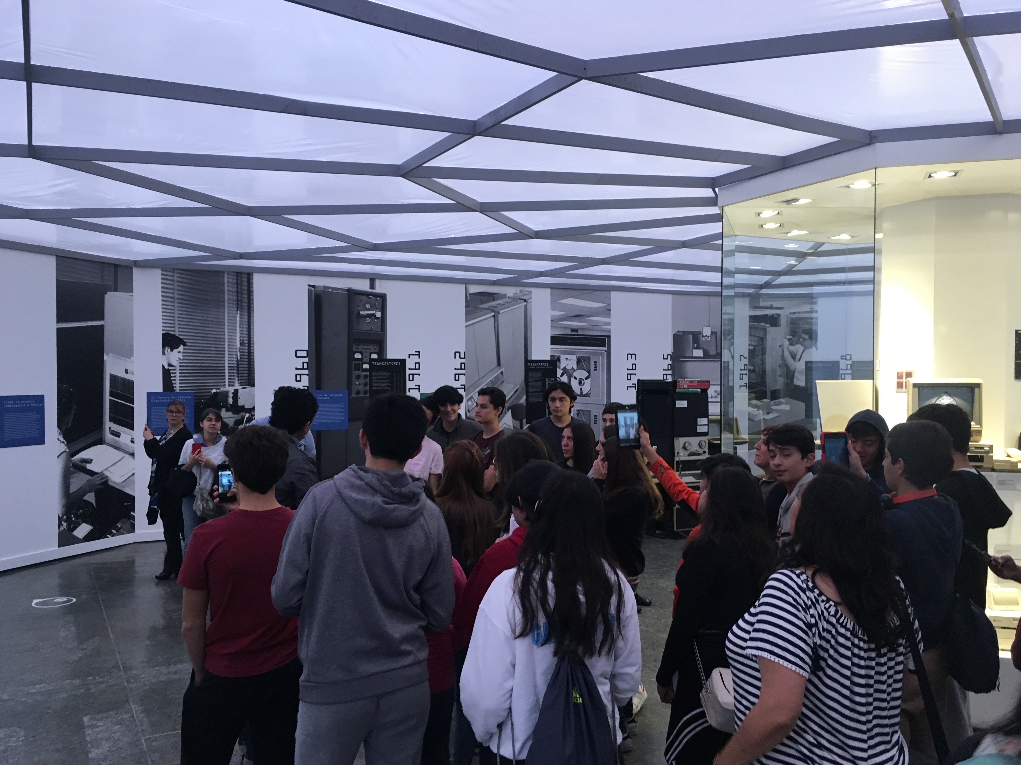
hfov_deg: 60.0
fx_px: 885
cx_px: 506
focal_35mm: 30
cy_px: 390
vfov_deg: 46.8
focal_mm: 4.15
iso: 80
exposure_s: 1/30
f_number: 2.2
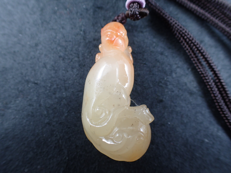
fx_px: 200
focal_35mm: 30
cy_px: 86
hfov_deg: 60.0
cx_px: 116
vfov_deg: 46.8
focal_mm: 5.5
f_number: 2.3
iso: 160
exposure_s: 1/125
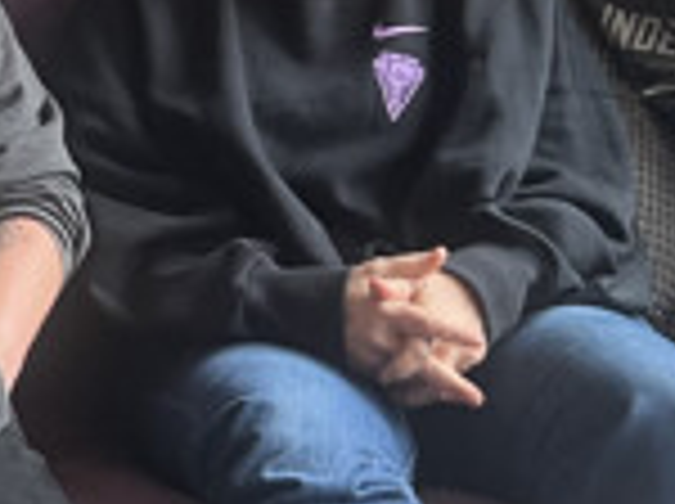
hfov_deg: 16.0
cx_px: -236
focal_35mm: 116
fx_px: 2258
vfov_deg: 12.6
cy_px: -9
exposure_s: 1/60
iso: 100
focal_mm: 5.7
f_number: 1.5
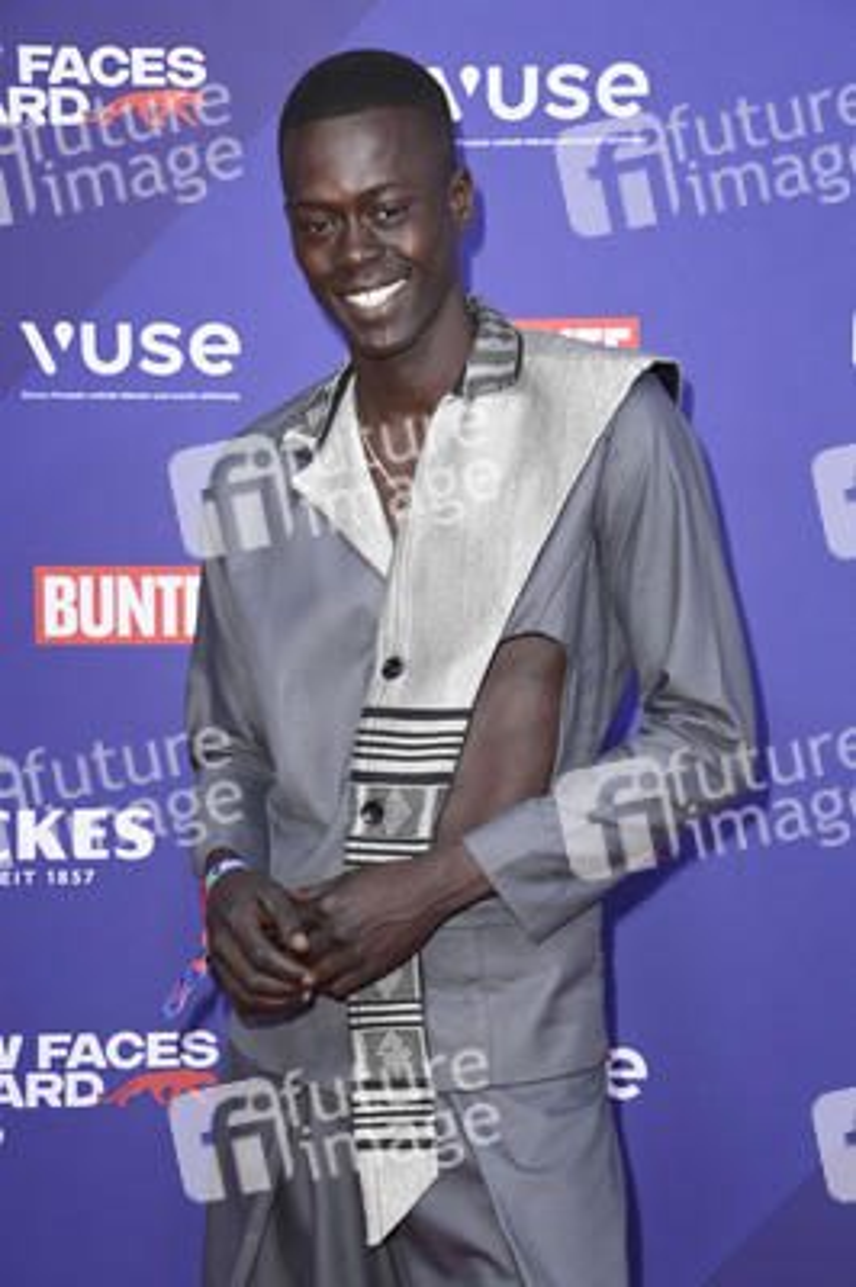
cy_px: 644
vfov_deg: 26.0
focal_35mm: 78
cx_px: 428
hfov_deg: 17.5
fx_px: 2787
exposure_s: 1/200
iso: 800
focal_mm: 78
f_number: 5.6
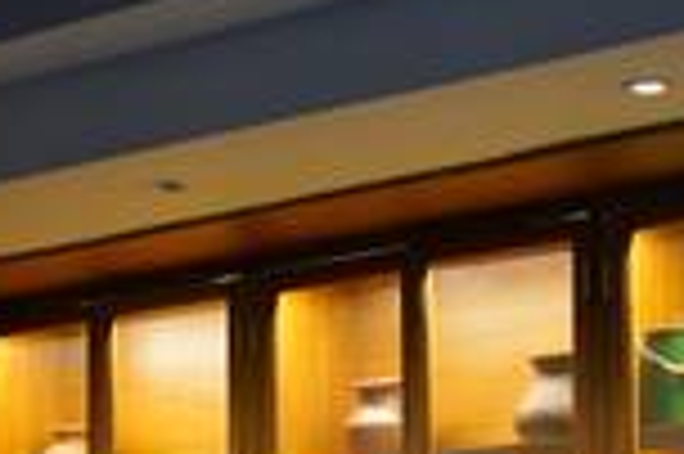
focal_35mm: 158
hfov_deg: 13.0
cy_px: 593
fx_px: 2999
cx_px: 297
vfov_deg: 8.5
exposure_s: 1/400
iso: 5000
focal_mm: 50
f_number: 1.8
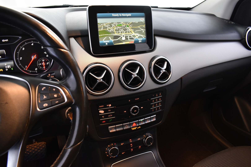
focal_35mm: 27
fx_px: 188
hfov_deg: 67.4
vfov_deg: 47.9
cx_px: 126
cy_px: 84
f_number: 5.6
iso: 1250
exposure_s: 1/13
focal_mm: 18
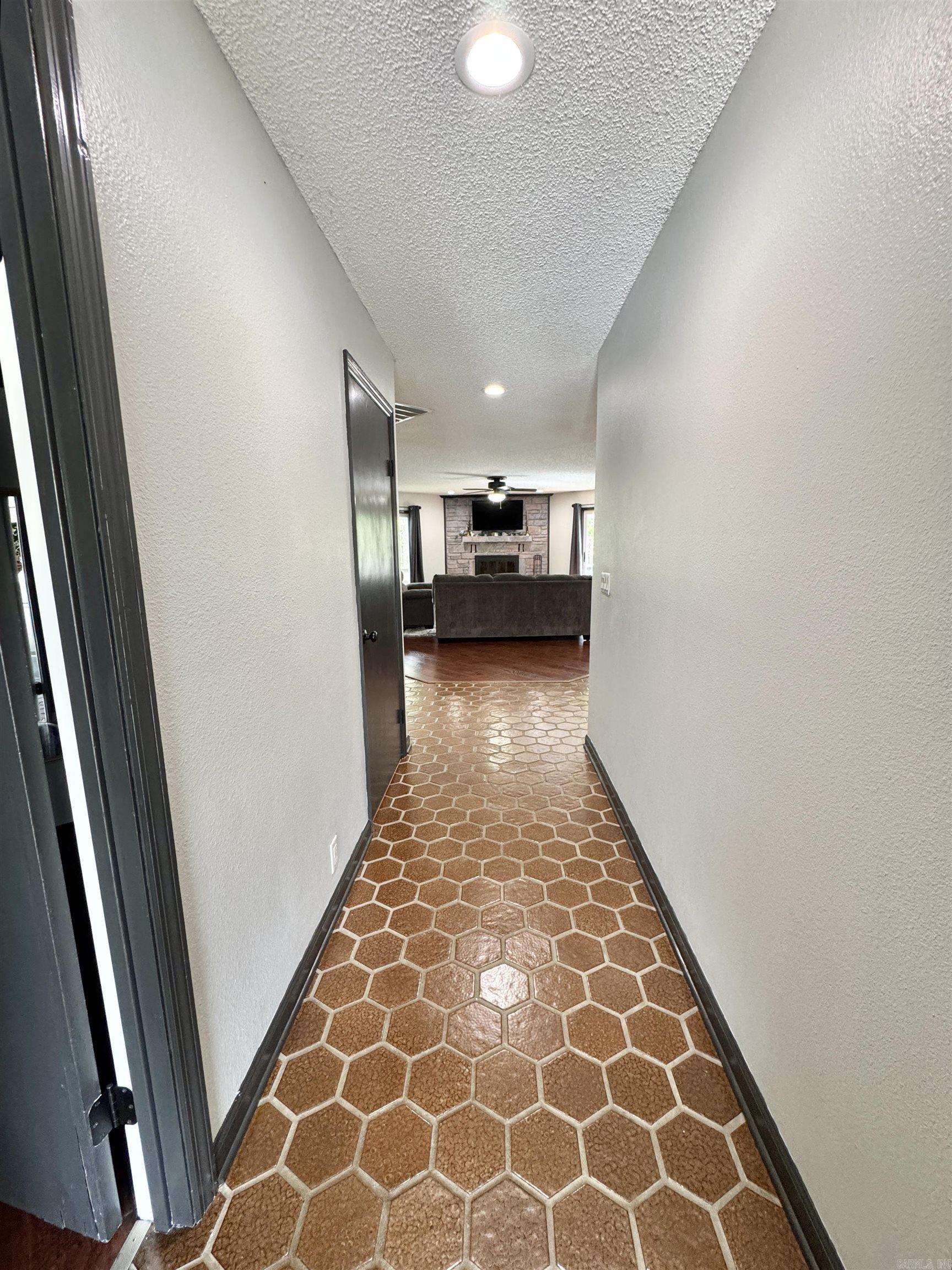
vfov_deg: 102.1
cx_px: 476
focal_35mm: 14
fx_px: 513
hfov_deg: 85.7
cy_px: 635
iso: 250
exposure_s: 1/60
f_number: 2.2
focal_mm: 2.22
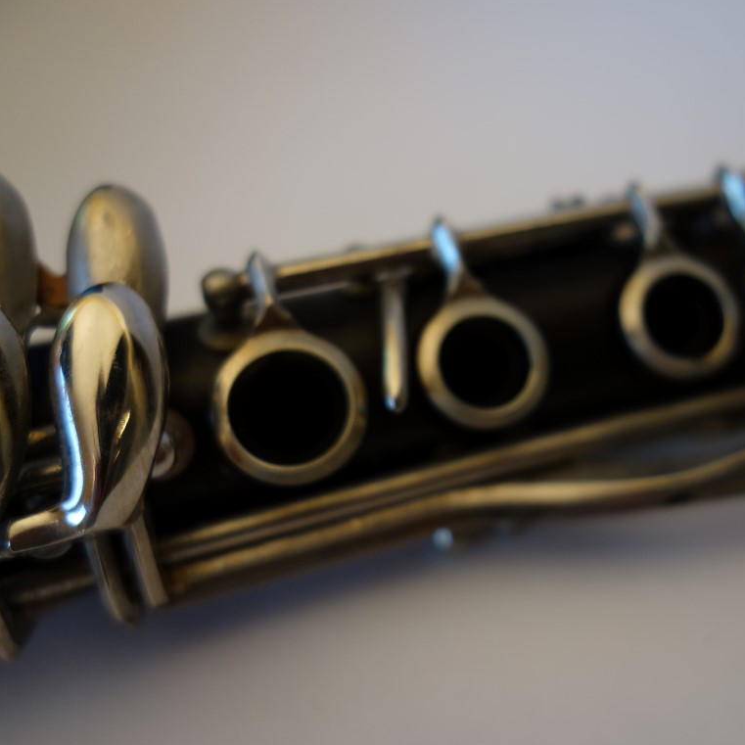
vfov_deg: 46.0
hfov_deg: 45.6
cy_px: 371
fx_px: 877
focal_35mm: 36
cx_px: 469
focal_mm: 10.4
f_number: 2.5
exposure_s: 1/250
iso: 320
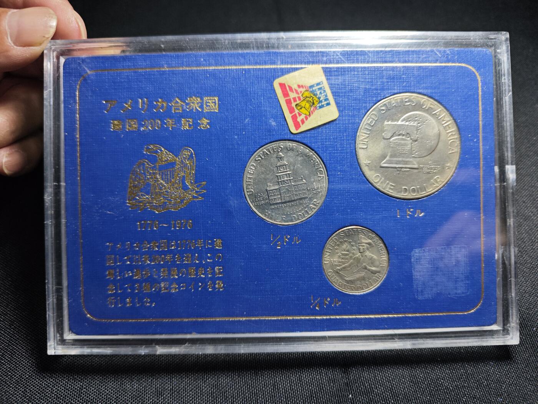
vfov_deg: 56.8
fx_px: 373
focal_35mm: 24
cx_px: 269
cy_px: 202
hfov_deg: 71.6
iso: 160
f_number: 1.6
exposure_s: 1/65
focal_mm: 5.84
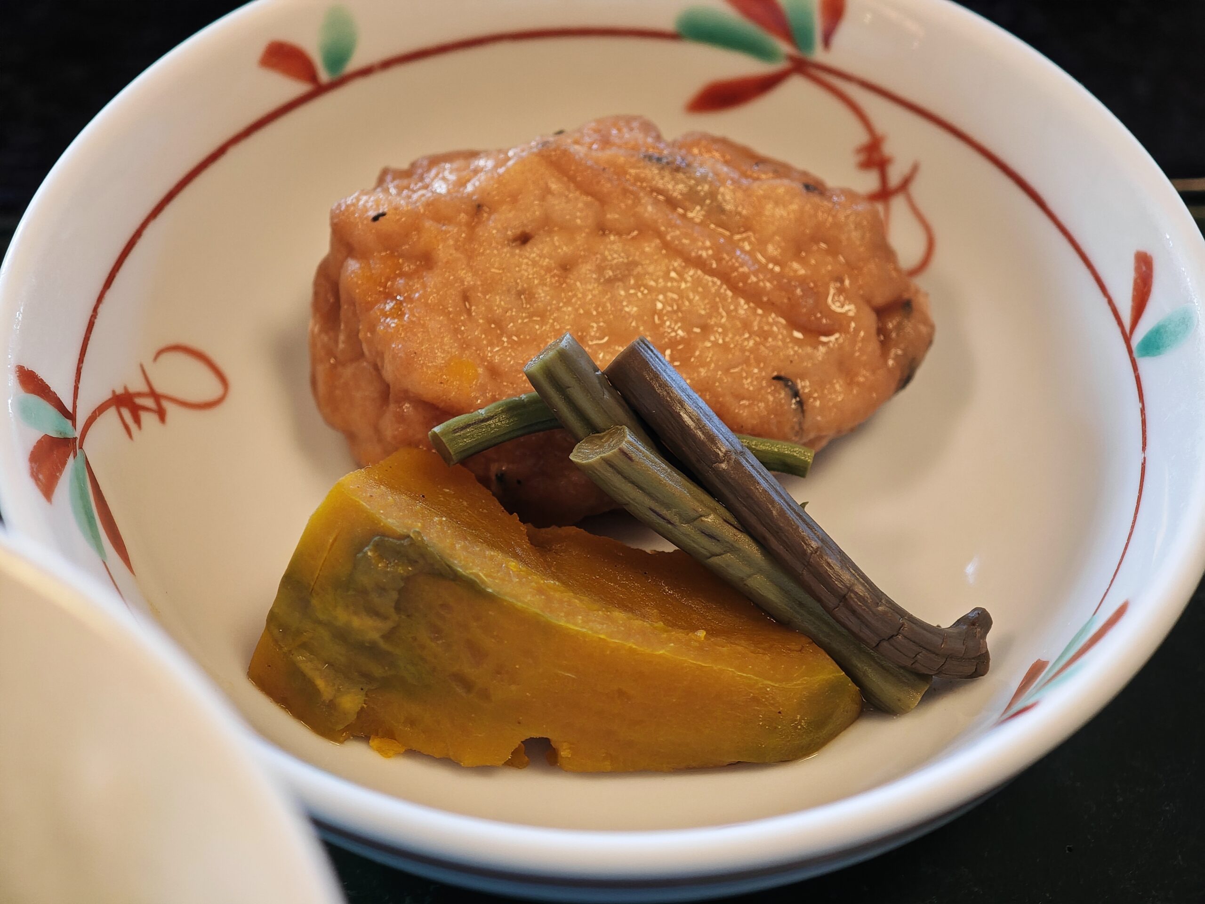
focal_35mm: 75
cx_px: 602
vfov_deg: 19.6
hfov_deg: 26.0
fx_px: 2611
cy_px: 452
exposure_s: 1/120
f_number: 1.8
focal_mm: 12.28
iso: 500
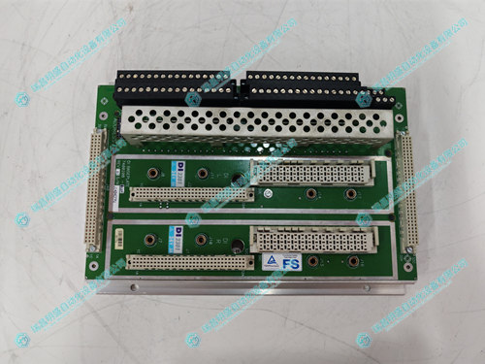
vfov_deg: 51.4
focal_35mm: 27
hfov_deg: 65.3
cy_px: 182
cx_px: 242
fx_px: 378
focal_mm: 5.52
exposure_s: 1/100
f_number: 1.95
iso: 200
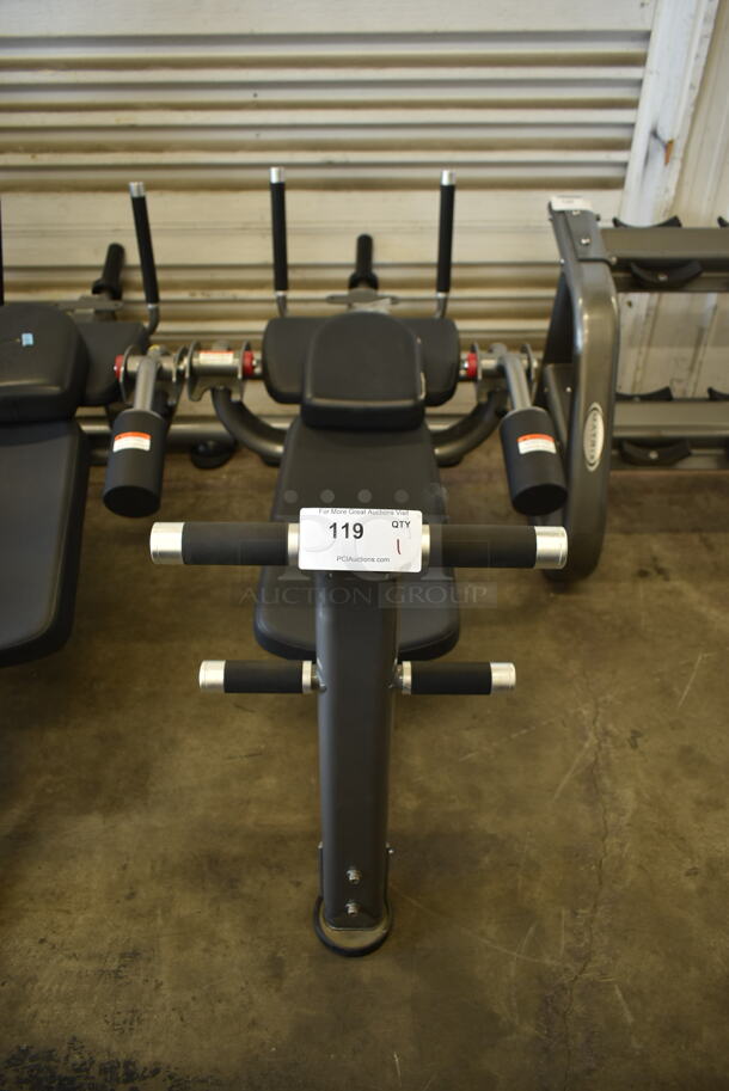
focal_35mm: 27
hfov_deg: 48.0
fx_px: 819
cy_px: 546
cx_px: 364
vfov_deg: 67.3
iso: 250
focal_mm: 18
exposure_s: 1/30
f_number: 3.5
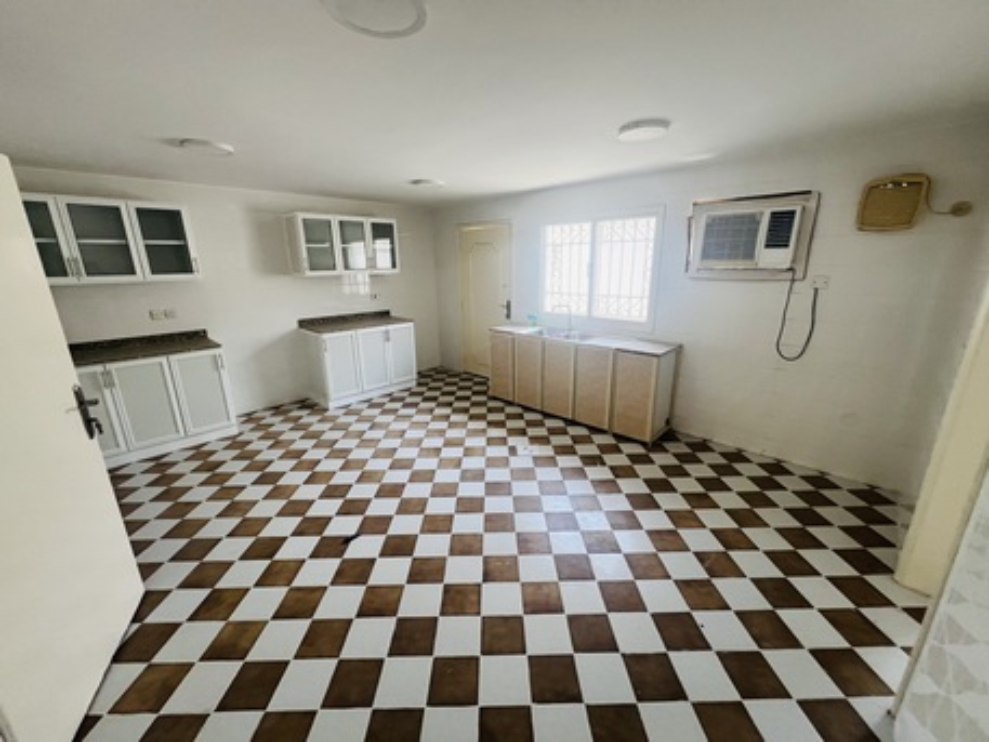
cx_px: 494
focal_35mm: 13
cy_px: 371
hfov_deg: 106.2
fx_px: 372
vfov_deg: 89.9
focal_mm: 1.57
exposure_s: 1/99
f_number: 1.8
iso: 200
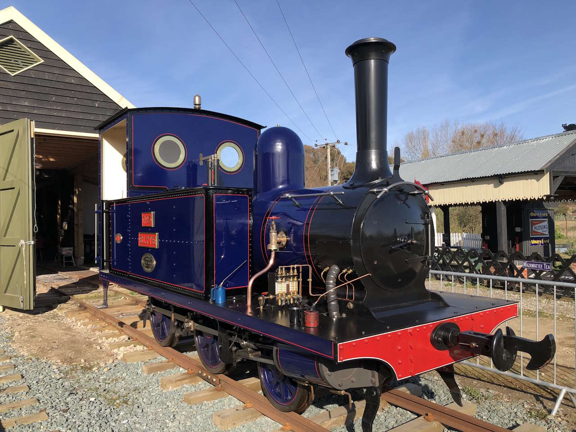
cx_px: 288
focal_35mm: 28
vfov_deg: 49.7
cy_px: 216
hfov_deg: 63.4
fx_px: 466
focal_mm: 3.99
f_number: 1.8
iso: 20
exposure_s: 1/1230
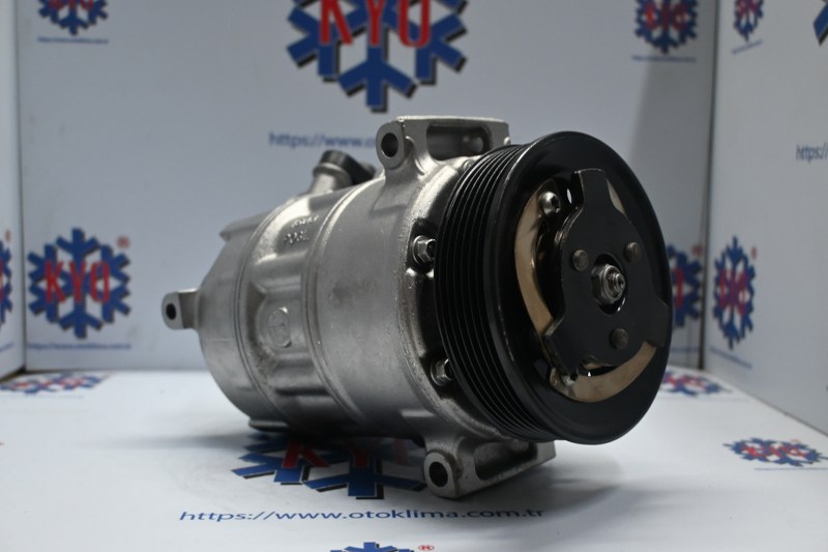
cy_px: 276
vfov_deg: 35.5
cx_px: 414
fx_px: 862
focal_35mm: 38
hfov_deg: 51.3
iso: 1000
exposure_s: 1/125
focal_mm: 25
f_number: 4.2
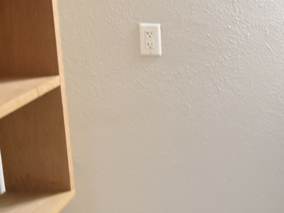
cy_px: 45
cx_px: 335
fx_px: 509
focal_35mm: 62
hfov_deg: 27.6
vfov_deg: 23.3
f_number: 3.5
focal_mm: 10
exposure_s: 1/30
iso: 800
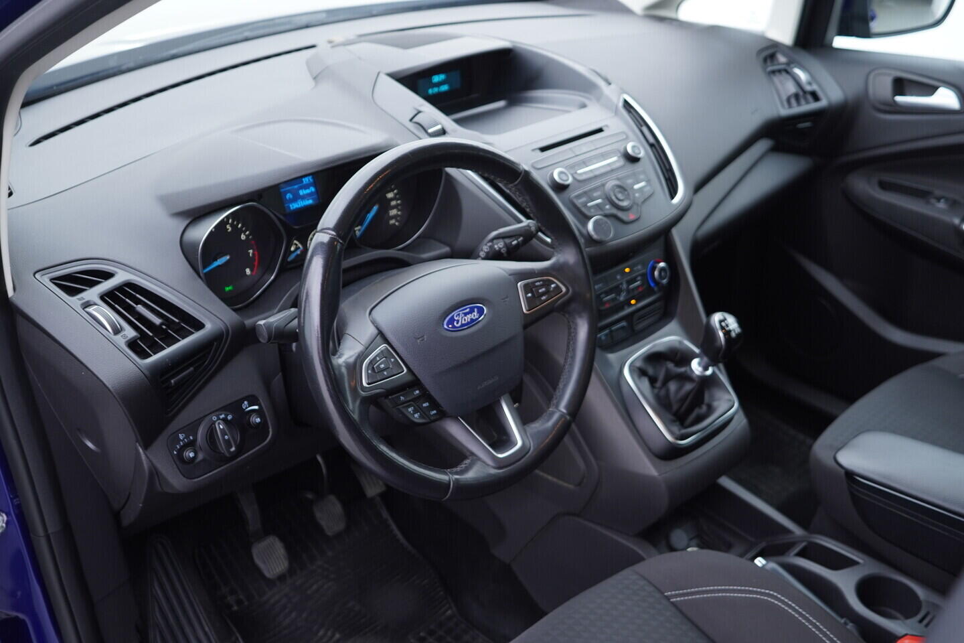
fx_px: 964
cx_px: 482
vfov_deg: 36.9
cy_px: 322
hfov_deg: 53.1
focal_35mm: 36
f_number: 2.8
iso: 200
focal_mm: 24
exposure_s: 1/40
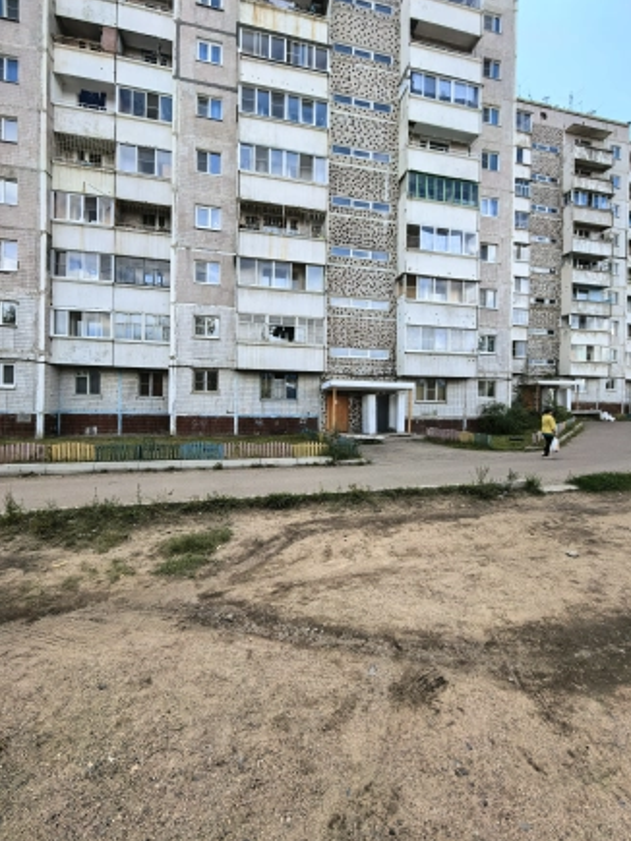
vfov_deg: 102.1
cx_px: 322
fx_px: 340
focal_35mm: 14
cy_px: 410
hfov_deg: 85.6
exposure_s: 1/834
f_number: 2.2
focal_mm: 1.95
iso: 50
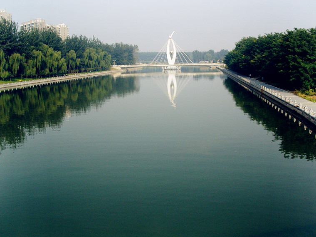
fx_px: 365
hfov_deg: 46.8
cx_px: 160
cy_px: 118
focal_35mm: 40
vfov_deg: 36.0
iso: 80
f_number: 3.5
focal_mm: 7.8
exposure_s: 1/1000
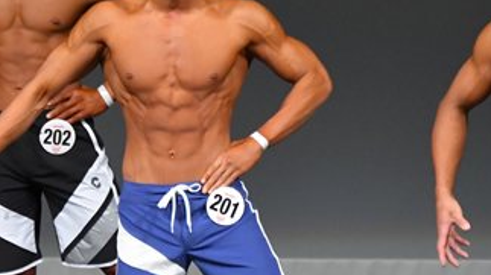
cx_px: -21
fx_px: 11291
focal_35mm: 868
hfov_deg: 2.5
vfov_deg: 1.4
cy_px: 234
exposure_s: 1/400
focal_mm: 230
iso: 4000
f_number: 5.6
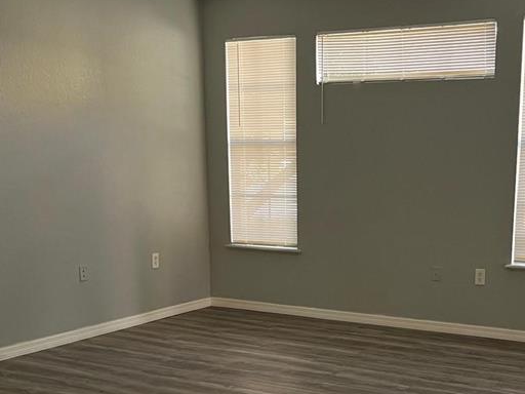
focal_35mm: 52
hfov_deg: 36.5
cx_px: 345
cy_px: 321
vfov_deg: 27.4
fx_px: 789
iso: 100
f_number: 1.6
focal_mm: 5.1
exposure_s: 1/60
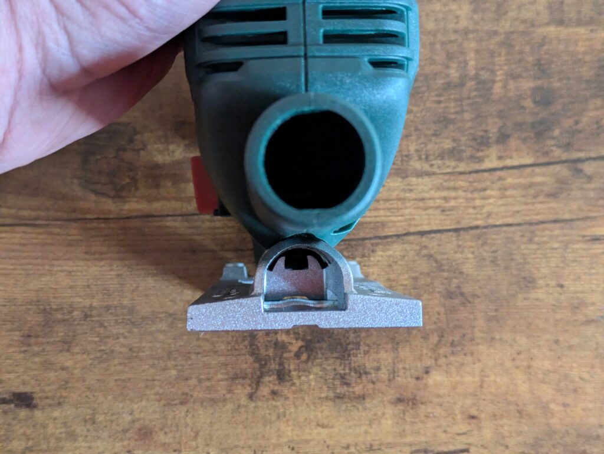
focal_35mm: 51
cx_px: 302
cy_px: 227
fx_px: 890
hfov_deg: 37.5
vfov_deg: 28.6
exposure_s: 1/20
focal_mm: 5.43
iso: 539
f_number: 1.89
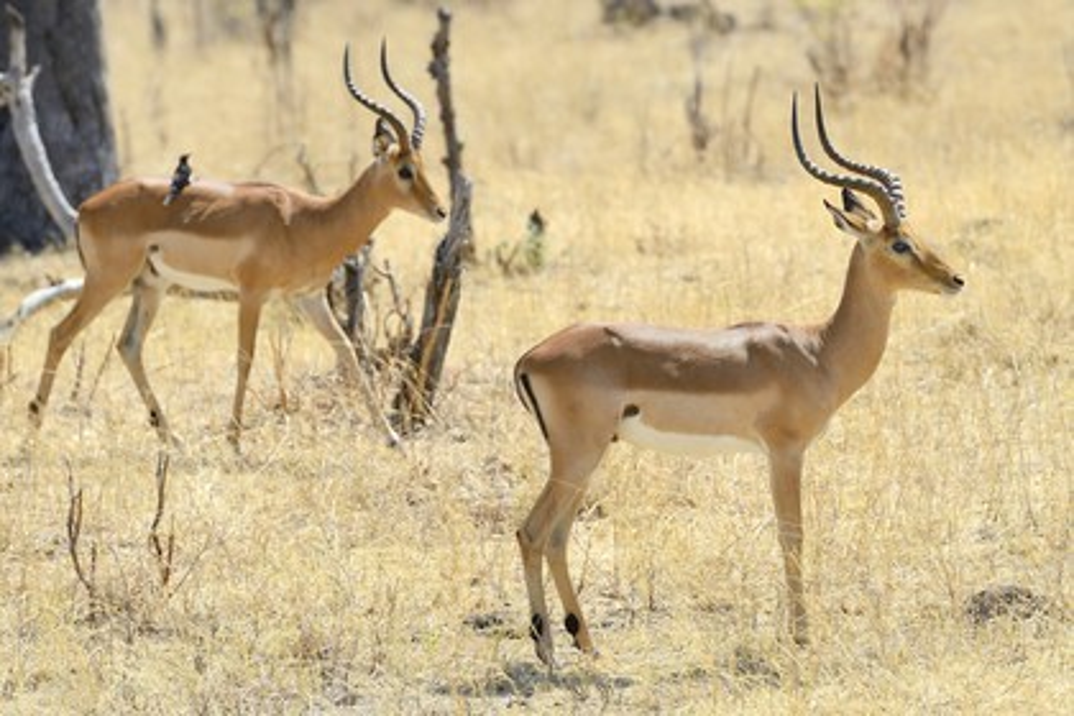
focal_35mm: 280
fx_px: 8353
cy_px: 358
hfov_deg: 7.4
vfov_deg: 4.9
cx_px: 537
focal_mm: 280
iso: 200
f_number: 7.1
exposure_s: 1/500
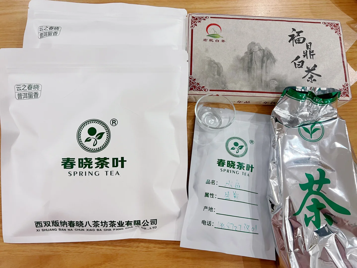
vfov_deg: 53.1
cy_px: 134
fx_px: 268
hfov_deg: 67.3
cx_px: 178
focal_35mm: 26
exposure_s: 1/50
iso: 64
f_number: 1.5
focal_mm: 5.7
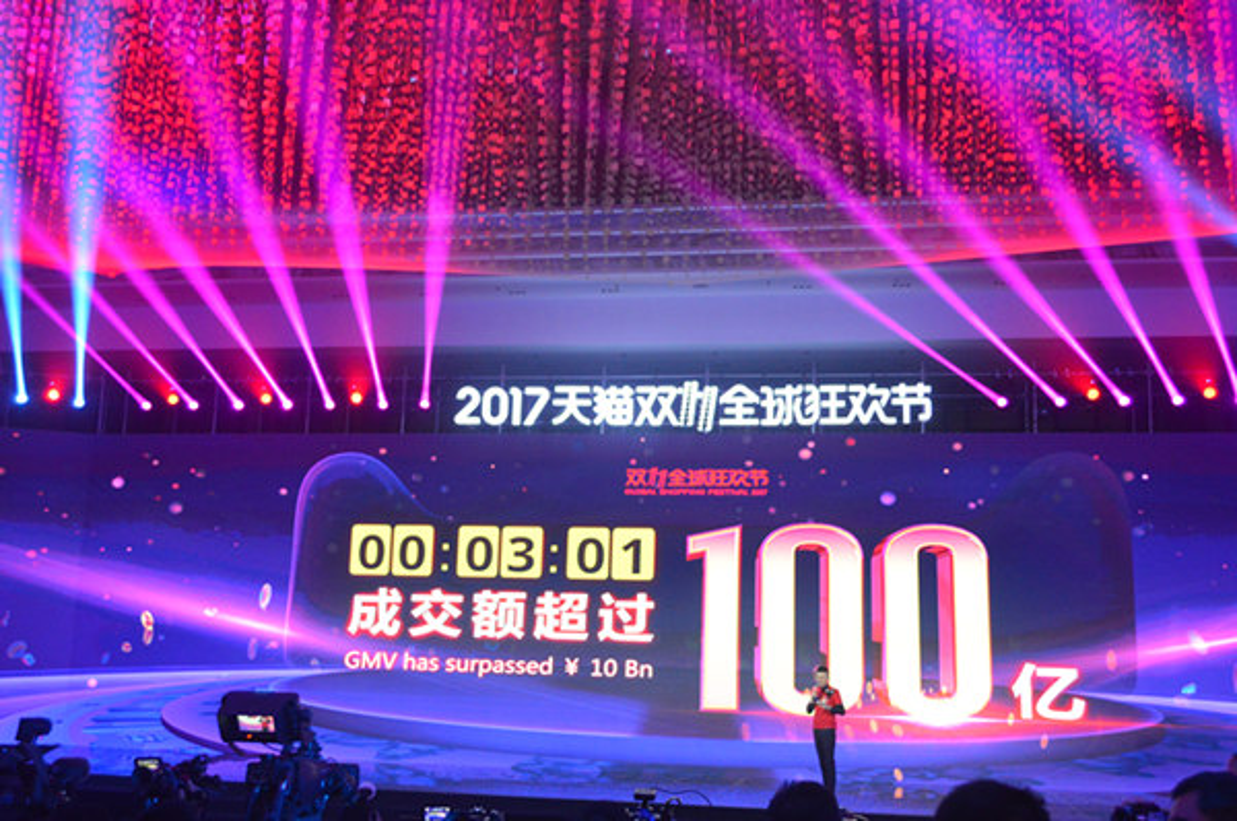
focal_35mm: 39
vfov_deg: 34.1
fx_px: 1338
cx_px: 618
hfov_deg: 49.6
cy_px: 410
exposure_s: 1/60
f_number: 4.2
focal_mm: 26
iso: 1800
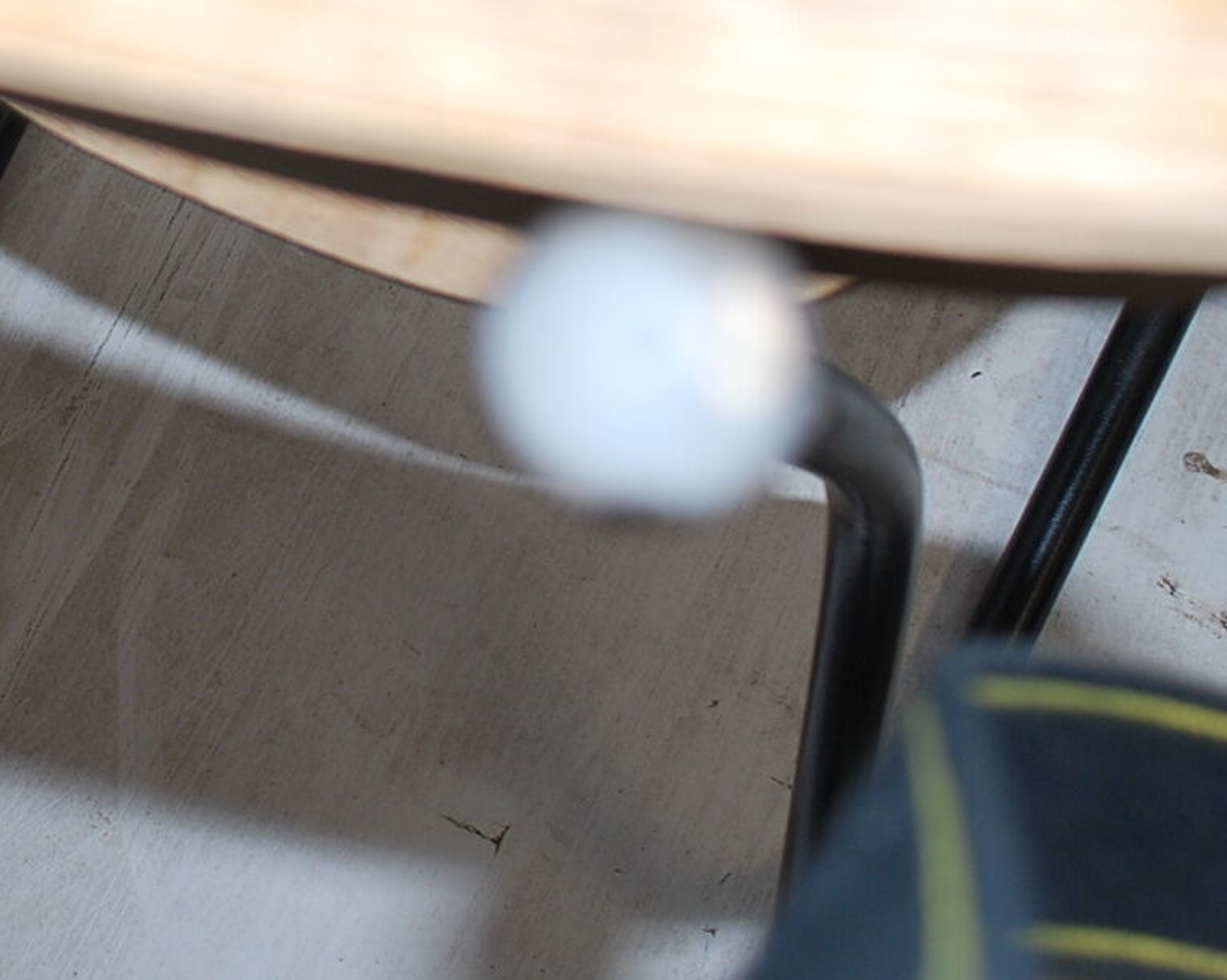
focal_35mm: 72
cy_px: 136
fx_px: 2614
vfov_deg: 20.9
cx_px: 204
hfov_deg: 25.8
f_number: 3.8
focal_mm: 20
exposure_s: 1/60
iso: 200
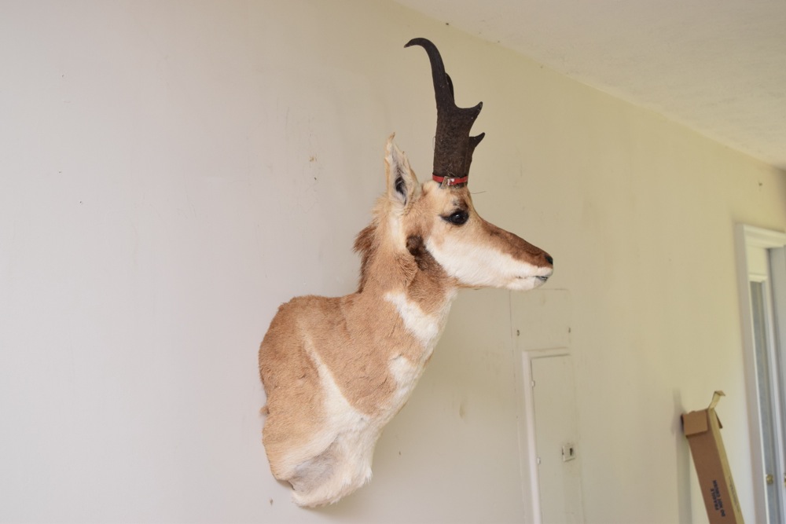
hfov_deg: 38.9
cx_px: 393
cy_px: 262
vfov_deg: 26.5
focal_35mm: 51
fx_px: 1114
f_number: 5.6
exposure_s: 1/100
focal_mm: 34
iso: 800
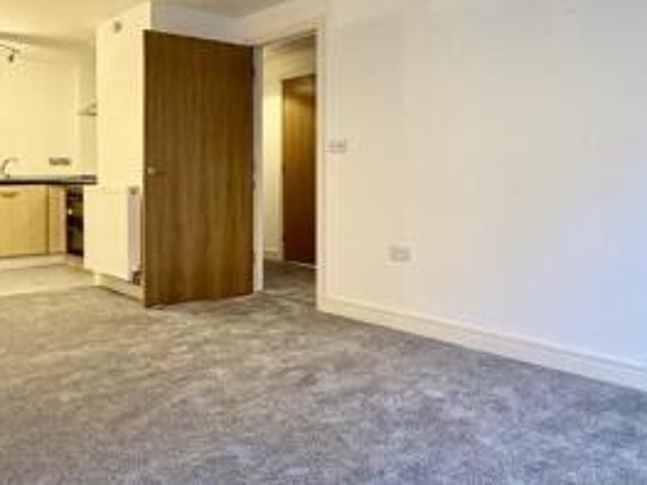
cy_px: 181
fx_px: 579
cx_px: 392
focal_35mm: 31
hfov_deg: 57.9
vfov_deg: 45.0
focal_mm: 2.22
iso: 250
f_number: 2.2
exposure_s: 1/50
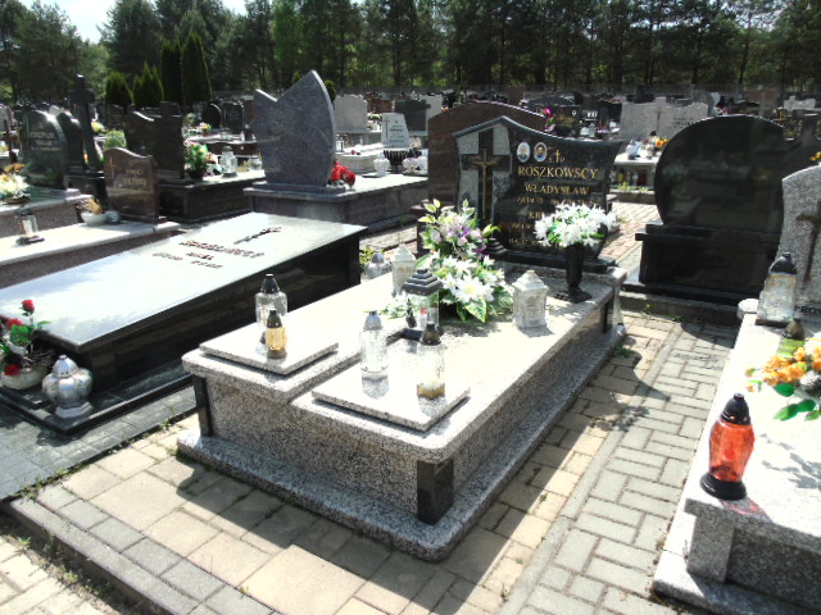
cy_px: 308
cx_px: 410
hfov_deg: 69.4
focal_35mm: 25
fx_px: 593
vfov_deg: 54.9
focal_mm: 4.4
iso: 80
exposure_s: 1/800
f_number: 3.4
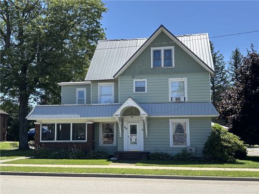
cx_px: 130
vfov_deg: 34.3
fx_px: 314
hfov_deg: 44.8
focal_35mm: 42
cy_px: 97
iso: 50
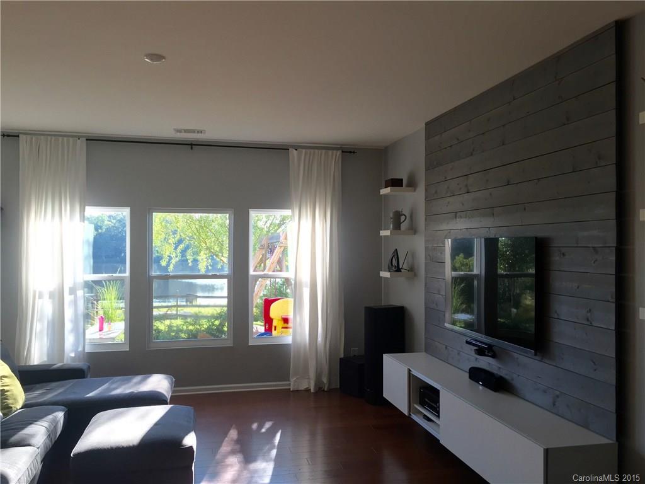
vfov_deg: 48.2
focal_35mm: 29
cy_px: 242
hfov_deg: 61.7
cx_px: 322
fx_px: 540
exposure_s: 1/120
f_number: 2.2
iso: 32
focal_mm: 4.15
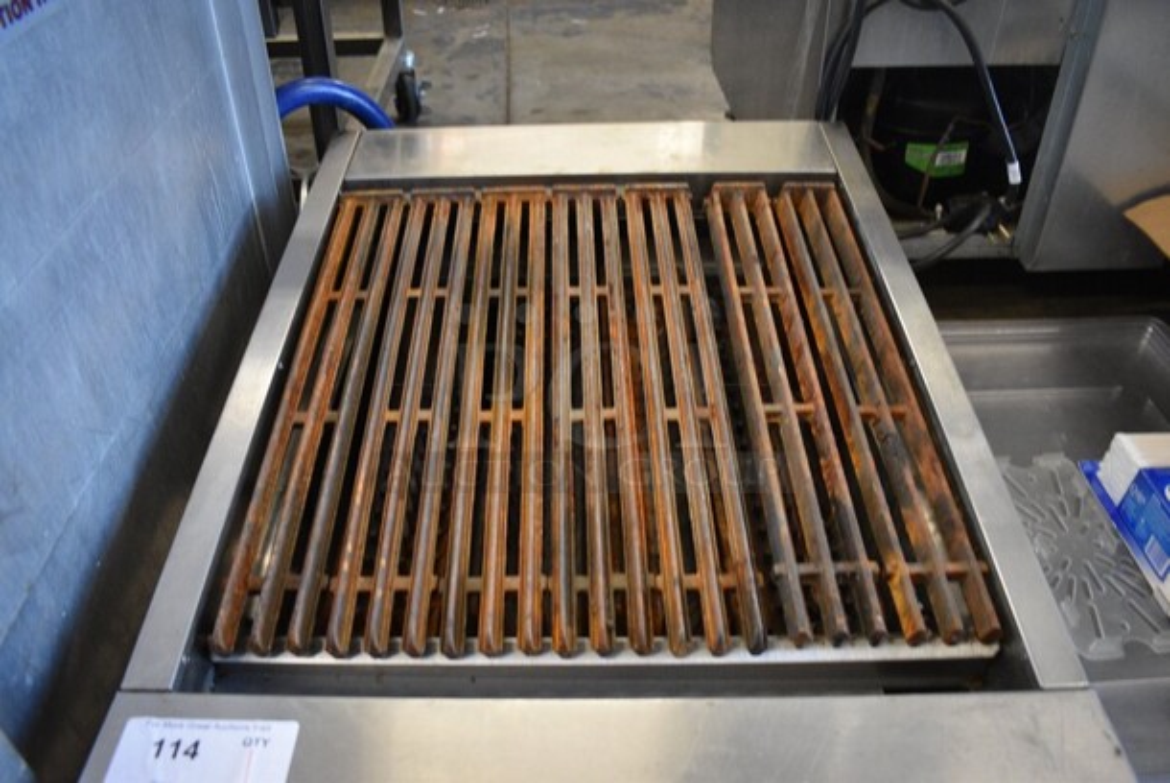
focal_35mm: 27
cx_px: 585
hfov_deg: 67.3
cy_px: 392
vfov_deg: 48.0
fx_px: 878
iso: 2000
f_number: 3.5
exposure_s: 1/125
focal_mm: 18
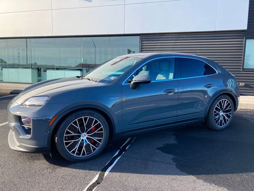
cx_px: 127
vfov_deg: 49.7
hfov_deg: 63.4
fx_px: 205
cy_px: 96
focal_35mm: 28
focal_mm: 3.99
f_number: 1.8
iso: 20
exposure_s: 1/545
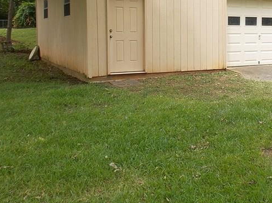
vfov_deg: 29.9
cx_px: 192
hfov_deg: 39.0
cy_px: 60
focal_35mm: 48
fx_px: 377
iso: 80
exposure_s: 1/250
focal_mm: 4
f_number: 3.1
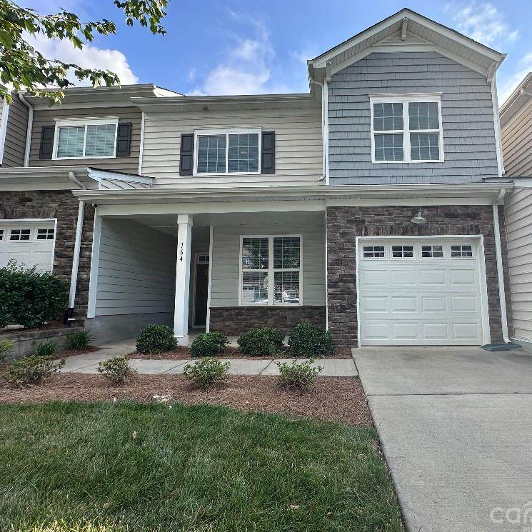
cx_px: 326
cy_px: 272
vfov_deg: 84.0
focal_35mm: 17
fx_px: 296
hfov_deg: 82.7
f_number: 2.2
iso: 40
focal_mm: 2.22
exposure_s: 1/561
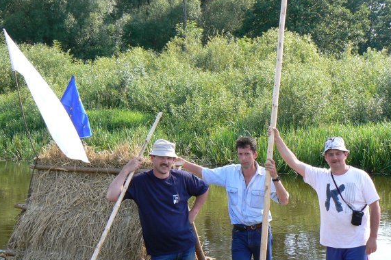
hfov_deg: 28.8
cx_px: 233
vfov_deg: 19.3
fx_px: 760
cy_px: 201
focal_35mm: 70
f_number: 5.6
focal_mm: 8
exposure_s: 1/160
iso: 80
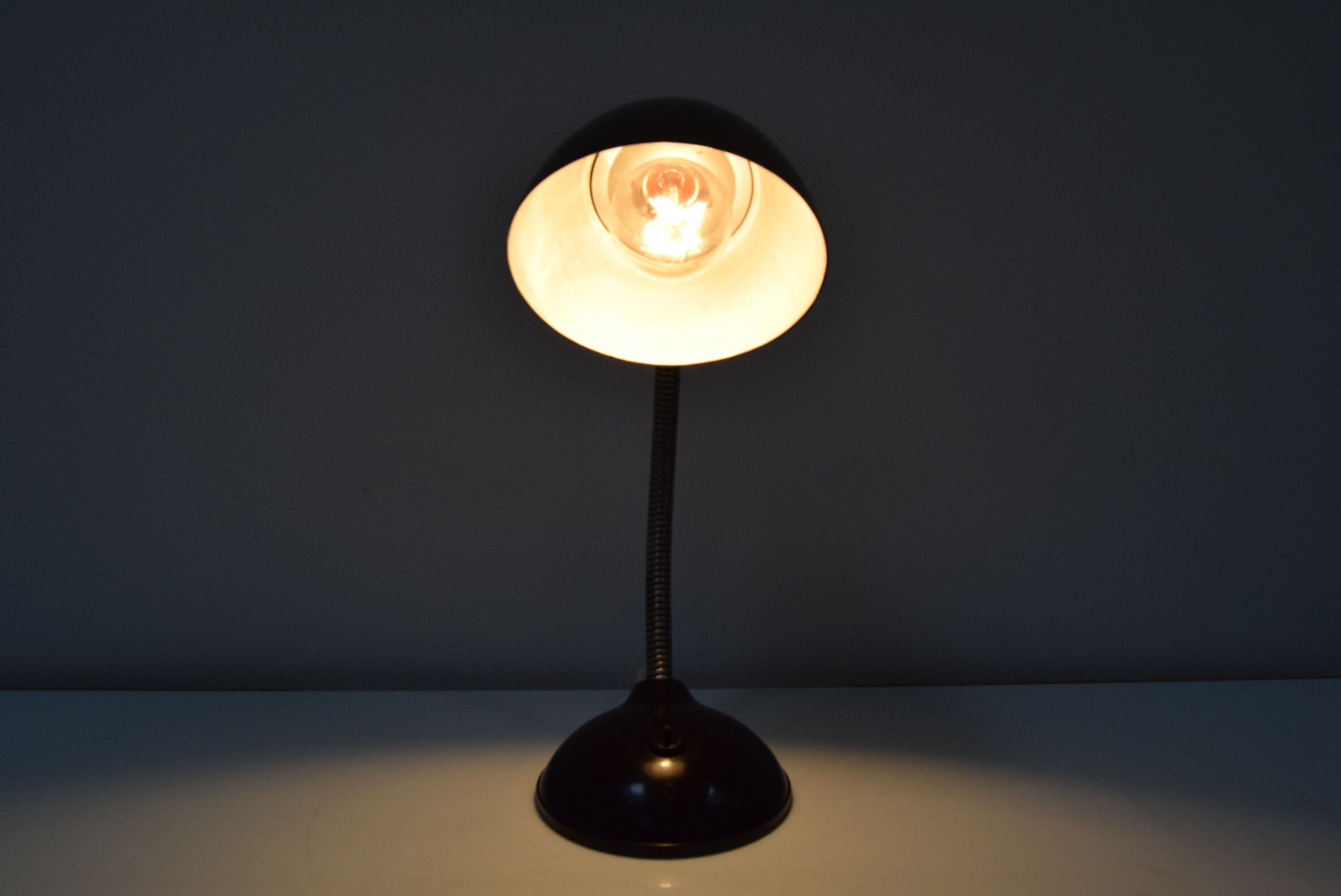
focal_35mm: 33
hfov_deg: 57.2
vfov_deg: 40.0
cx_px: 670
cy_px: 448
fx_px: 1230
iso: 1600
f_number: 7.1
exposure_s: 1/200
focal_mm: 22
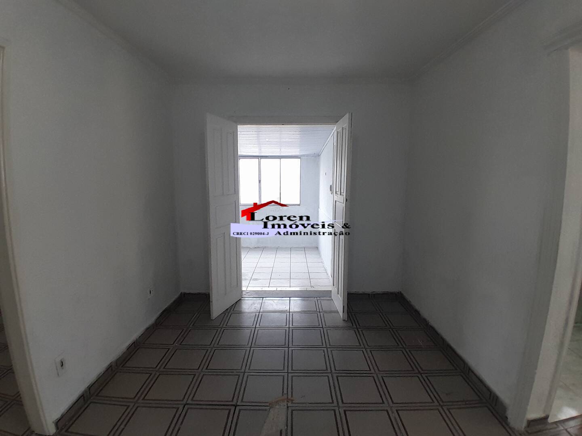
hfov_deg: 91.0
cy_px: 218
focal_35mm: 17
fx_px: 286
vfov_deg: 74.7
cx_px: 291
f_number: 2.2
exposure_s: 1/40
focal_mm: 1.46
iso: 80
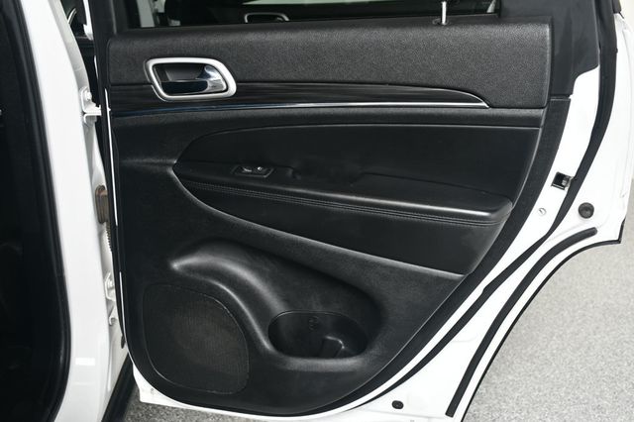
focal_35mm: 40
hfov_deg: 48.5
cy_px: 211
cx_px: 317
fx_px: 704
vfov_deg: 33.4
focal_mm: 27
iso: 100
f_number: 5
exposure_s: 1/160
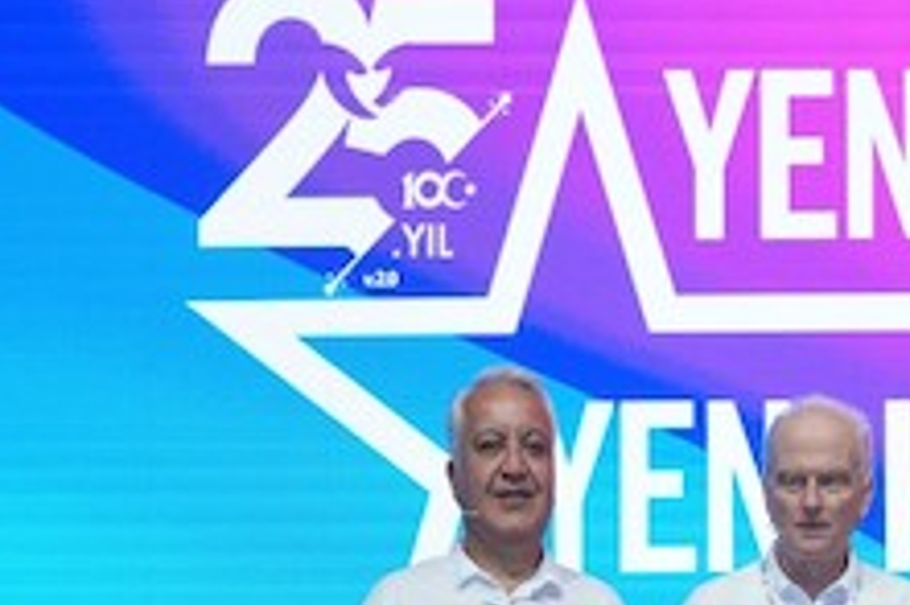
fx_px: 2677
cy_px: 786
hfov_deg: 18.6
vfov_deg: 12.5
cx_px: 996
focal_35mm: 106
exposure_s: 1/250
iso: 2000
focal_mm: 39
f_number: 5
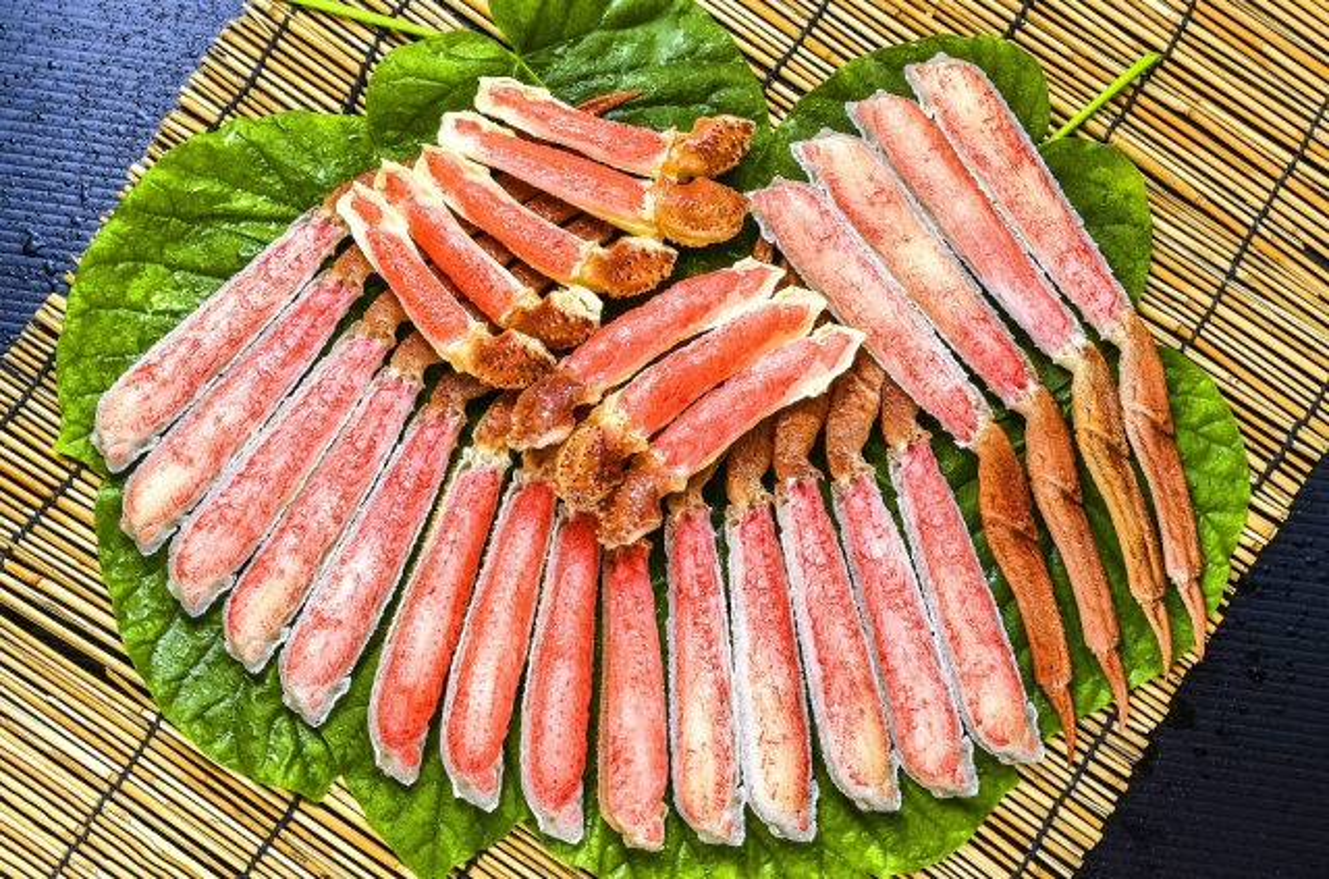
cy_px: 440
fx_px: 3313
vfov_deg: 15.1
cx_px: 664
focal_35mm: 90
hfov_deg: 22.7
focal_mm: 60
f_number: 10
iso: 100
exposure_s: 1/6
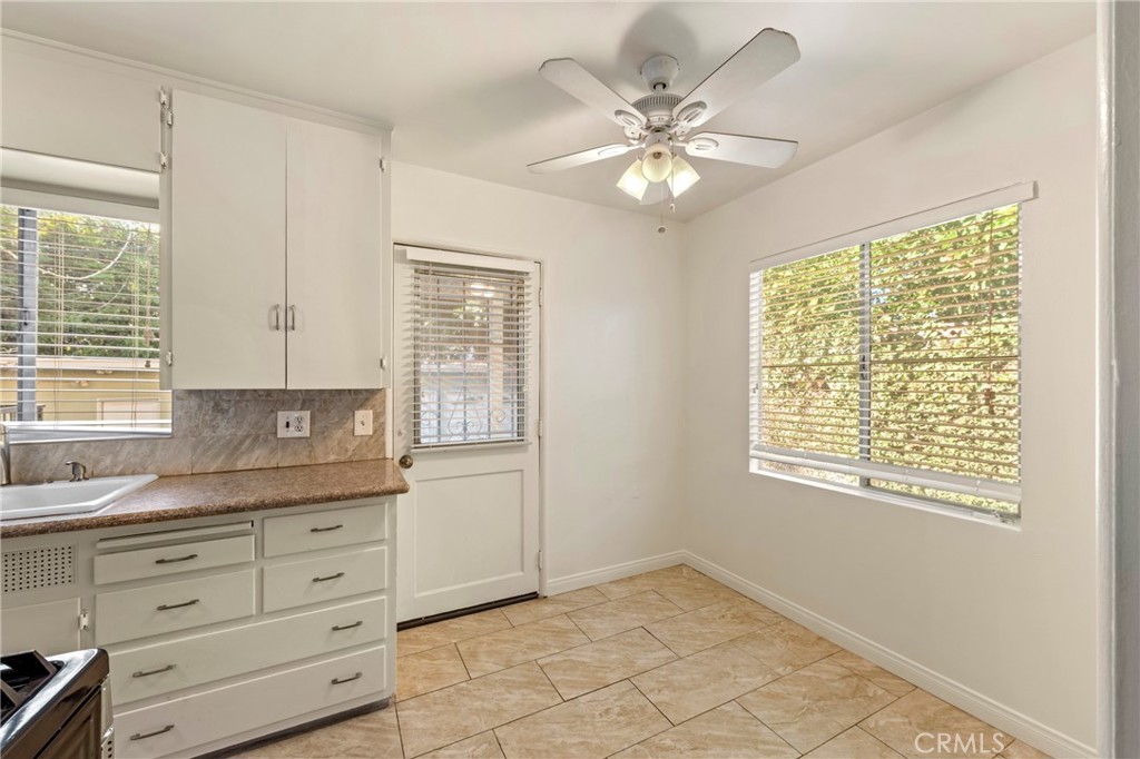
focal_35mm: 14
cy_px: 380
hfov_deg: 104.3
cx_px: 570
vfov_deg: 81.2
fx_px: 443
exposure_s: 1/1.43
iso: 200
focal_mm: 14
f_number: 9.5
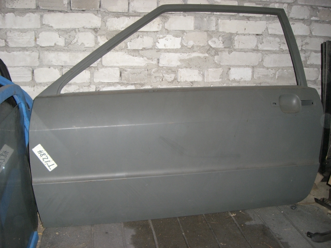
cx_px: 166
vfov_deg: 37.7
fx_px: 363
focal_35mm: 38
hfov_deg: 49.0
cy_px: 124
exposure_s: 1/60
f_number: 2.7
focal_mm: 6.2
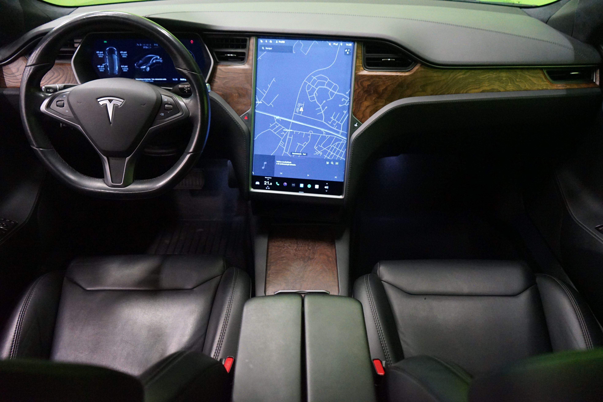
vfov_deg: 46.4
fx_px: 469
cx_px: 302
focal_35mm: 28
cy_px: 201
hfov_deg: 65.5
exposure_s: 1/30
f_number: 3.5
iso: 6400
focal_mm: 28
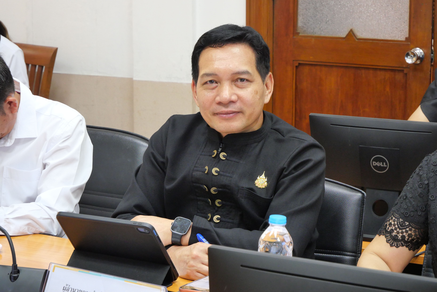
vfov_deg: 13.6
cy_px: 146
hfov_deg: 20.2
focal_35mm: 101
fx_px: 1227
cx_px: 218
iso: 1600
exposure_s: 1/15
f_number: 5.6
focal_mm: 49
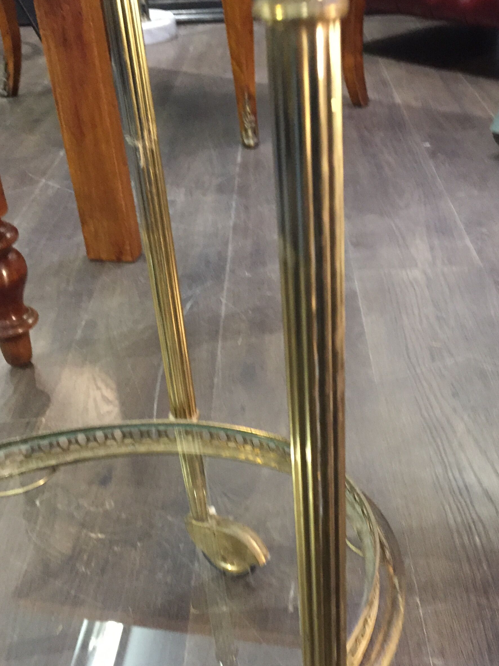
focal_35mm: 40
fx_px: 769
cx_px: 299
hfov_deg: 35.8
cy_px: 366
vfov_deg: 46.7
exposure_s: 1/25
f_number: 2.2
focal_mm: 4.15
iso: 250
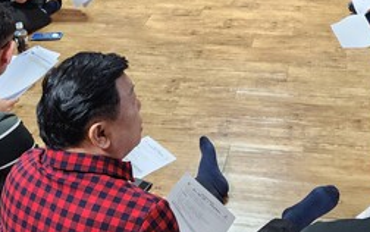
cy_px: -4
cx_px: 241
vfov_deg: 21.6
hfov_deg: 34.8
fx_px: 585
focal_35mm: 58
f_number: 1.8
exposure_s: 1/60
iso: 640
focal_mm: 6.4
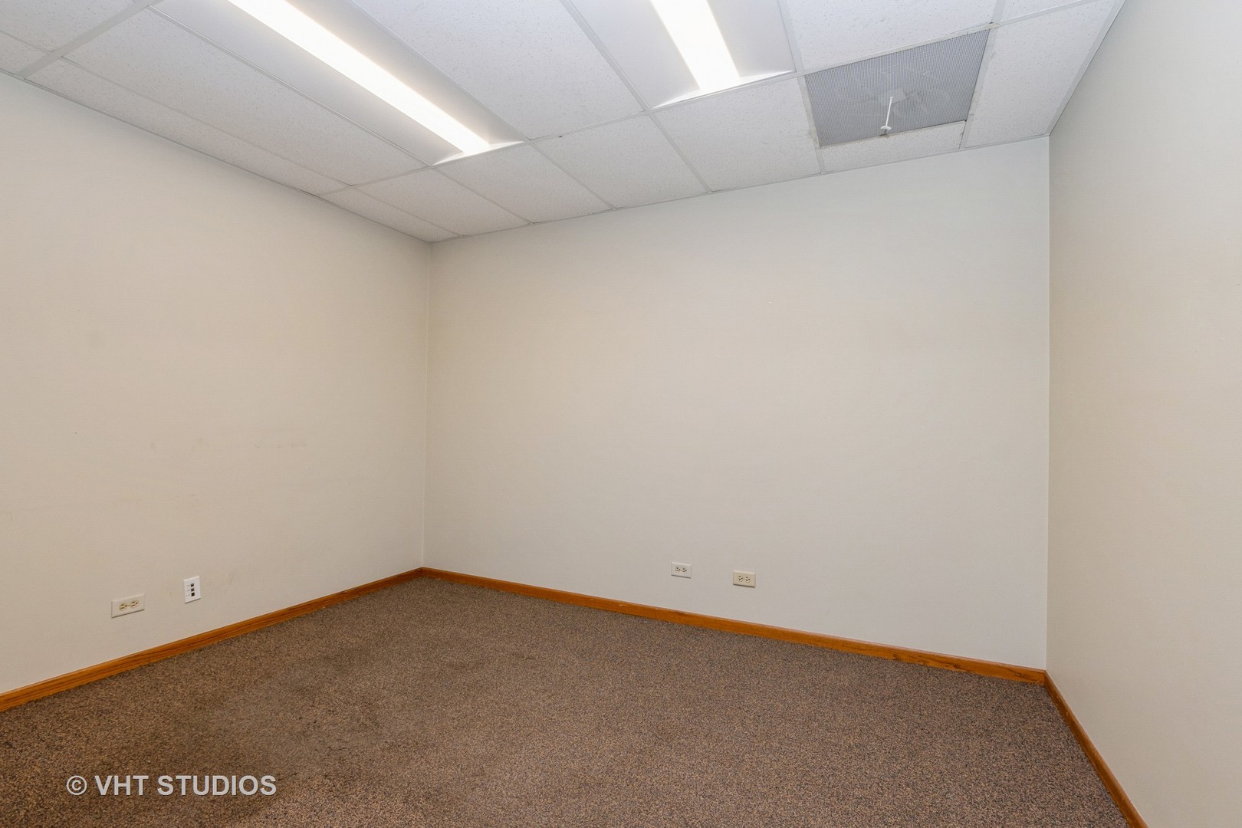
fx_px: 517
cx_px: 621
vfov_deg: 77.3
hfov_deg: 100.4
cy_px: 414
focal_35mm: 15
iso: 250
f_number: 7.1
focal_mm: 10
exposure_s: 1/40
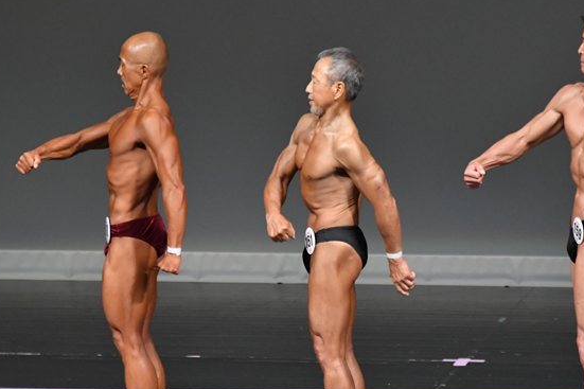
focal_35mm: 485
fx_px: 7865
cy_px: 251
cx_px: 344
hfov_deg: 4.3
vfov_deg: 2.8
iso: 4000
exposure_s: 1/400
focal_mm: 230
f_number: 5.6
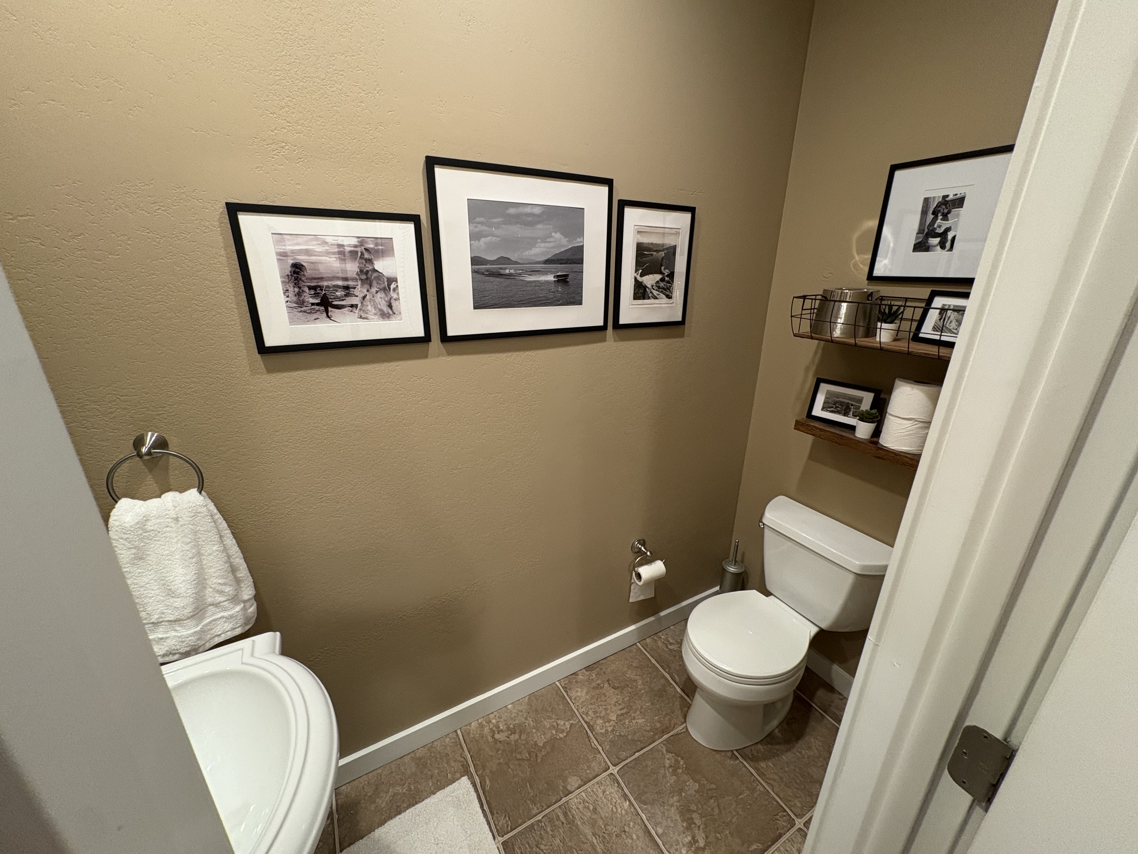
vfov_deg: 85.7
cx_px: 569
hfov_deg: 102.1
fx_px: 460
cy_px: 427
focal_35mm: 14
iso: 320
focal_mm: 2.22
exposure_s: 1/60
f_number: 2.2
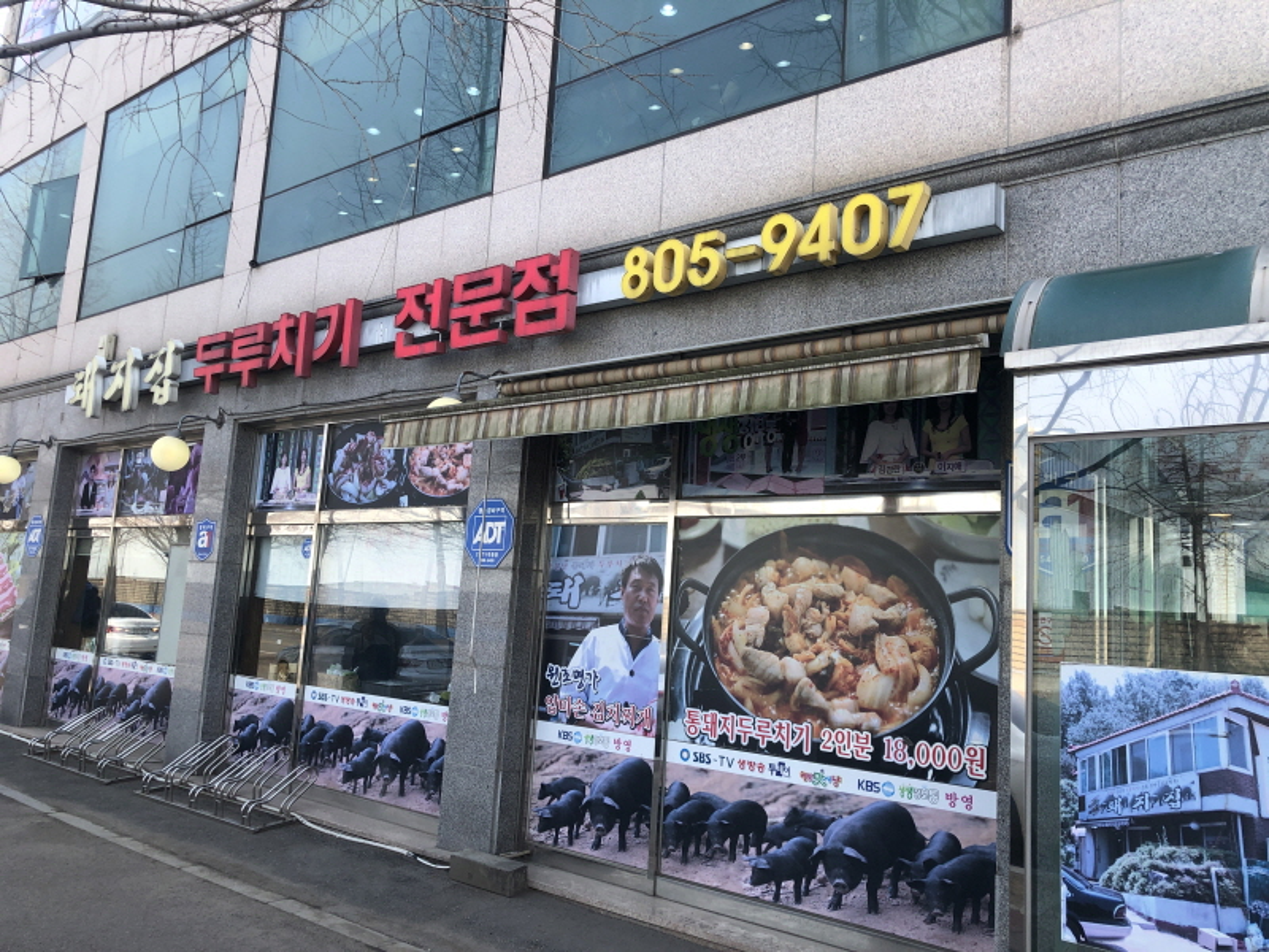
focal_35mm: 28
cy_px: 476
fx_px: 1026
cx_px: 634
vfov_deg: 49.7
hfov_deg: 63.4
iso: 20
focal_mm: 4
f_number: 1.8
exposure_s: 1/428
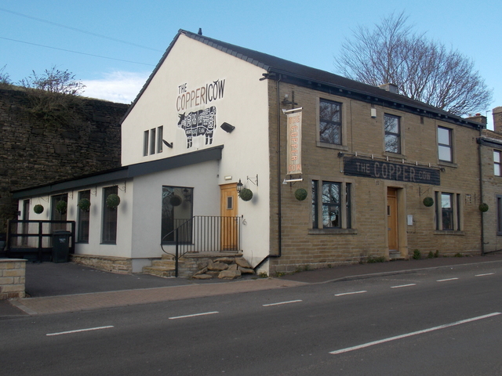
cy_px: 188
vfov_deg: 41.8
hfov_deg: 54.0
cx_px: 251
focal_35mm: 34
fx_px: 493
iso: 80
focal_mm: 6.1
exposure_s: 1/250
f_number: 3.4
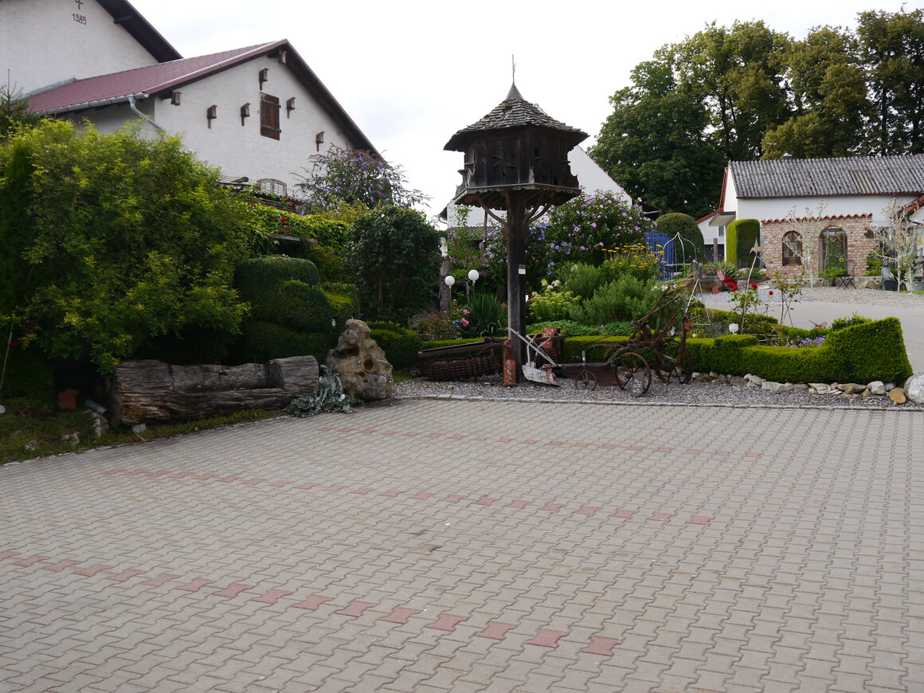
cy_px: 346
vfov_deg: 39.7
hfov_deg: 51.4
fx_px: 961
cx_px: 462
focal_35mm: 36
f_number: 5.6
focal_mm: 18
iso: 160
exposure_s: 1/200
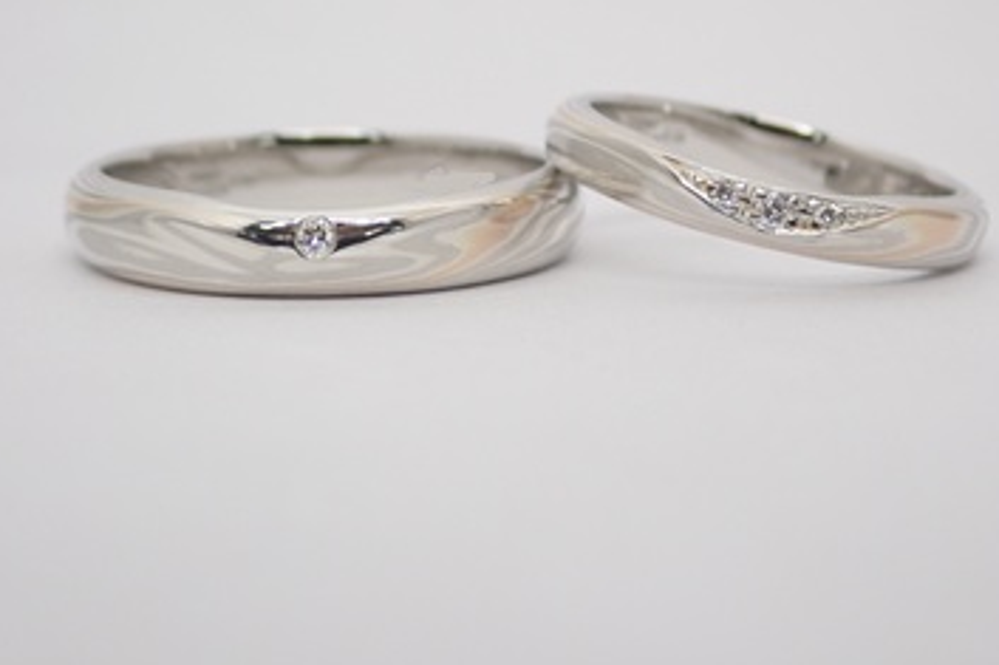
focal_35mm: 102
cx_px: 524
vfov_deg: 13.4
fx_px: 2829
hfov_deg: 20.0
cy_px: 194
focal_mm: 13.65
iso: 200
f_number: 4.1
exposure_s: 1/125
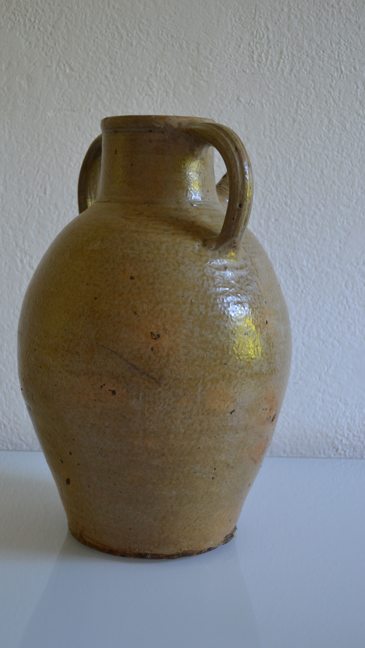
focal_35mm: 51
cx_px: 165
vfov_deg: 40.6
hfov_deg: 23.5
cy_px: 327
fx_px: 878
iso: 400
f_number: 4.8
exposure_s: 1/20
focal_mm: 32
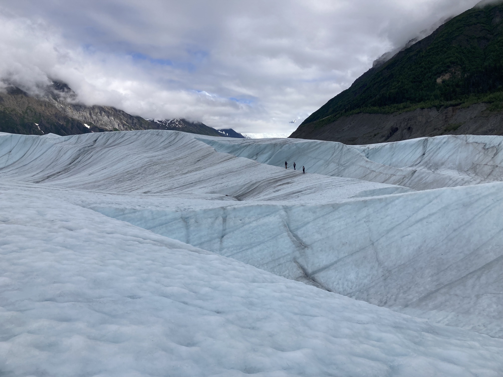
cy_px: 188
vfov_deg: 49.7
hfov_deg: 63.4
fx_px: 407
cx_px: 252
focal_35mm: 28
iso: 25
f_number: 1.8
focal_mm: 3.99
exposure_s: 1/4425
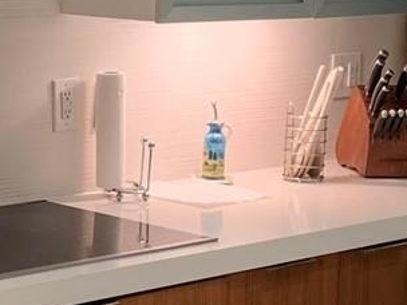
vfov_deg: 10.8
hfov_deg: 14.2
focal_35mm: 137
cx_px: 31
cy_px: 185
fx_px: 1611
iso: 160
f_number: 1.8
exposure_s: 1/60
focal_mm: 4.25
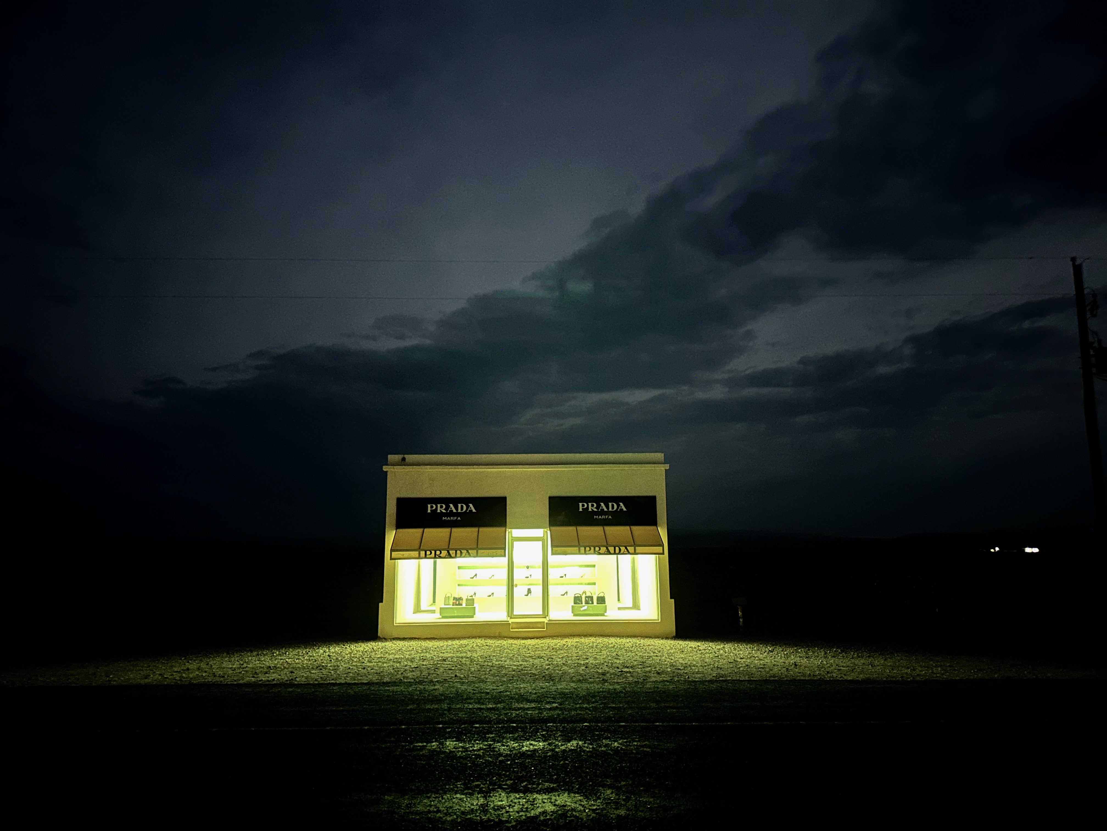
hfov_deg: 71.6
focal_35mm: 24
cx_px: 554
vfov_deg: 56.8
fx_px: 768
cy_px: 416
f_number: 1.78
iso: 640
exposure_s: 1/2
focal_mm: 6.86
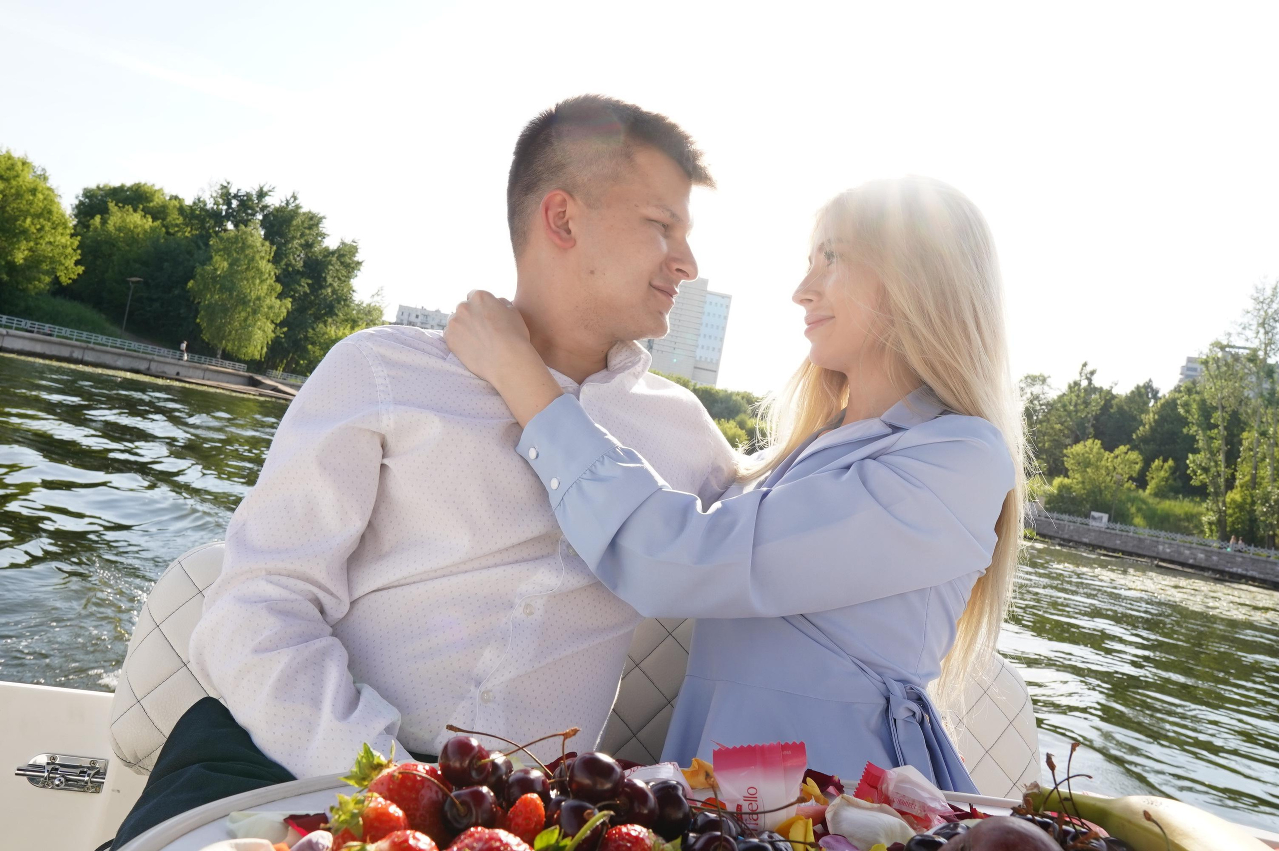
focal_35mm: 24
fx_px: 852
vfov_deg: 53.0
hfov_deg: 73.8
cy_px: 426
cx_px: 640
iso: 320
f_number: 9
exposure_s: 1/250
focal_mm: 16
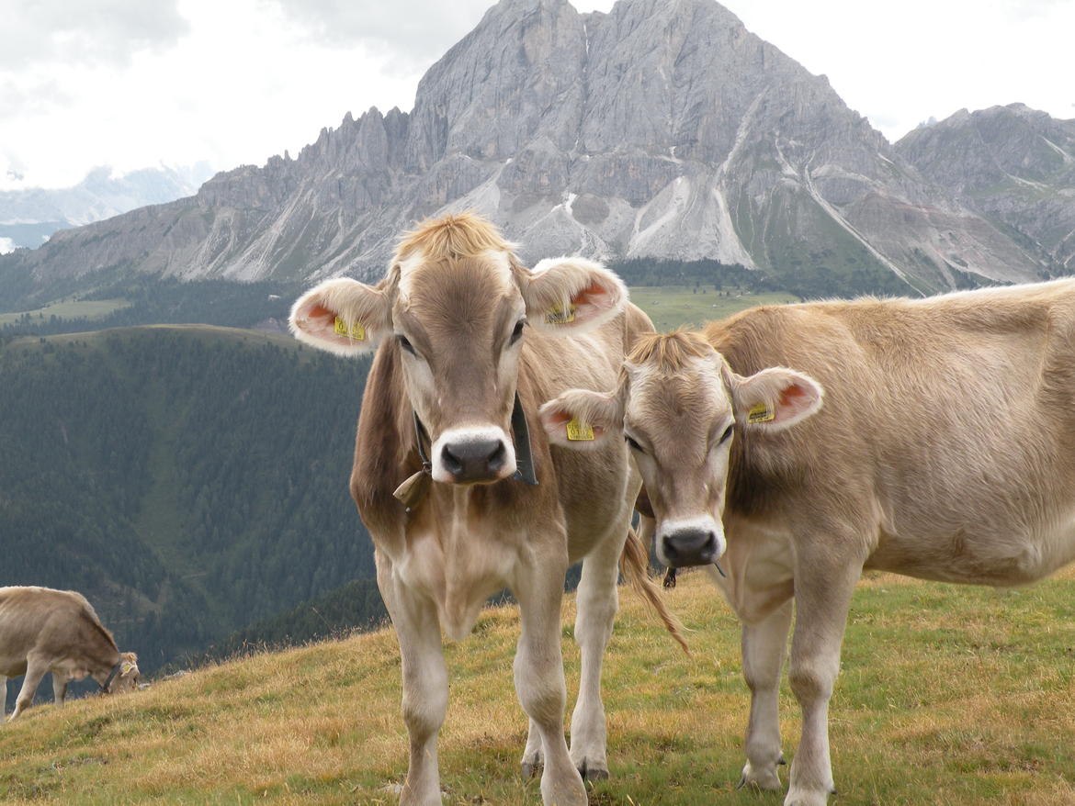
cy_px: 403
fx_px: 2081
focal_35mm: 67
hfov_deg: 29.0
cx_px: 538
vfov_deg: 21.9
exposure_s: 1/176
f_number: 5
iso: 64
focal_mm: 11.9
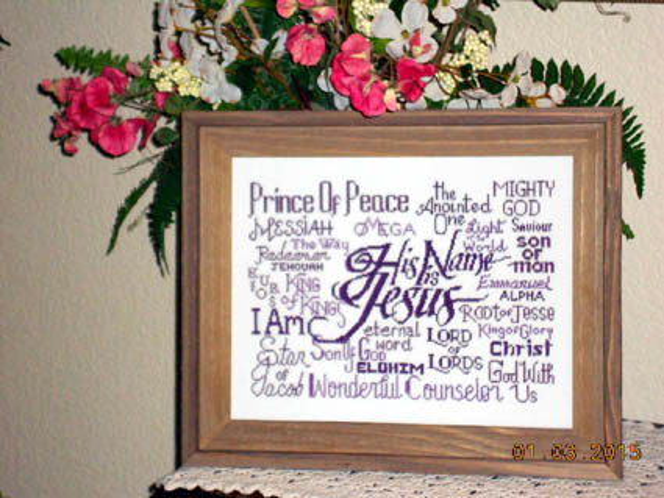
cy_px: 249
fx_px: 1900
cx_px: 332
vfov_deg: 14.9
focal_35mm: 99
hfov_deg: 19.8
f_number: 5.5
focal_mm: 17.6
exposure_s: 1/60
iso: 400
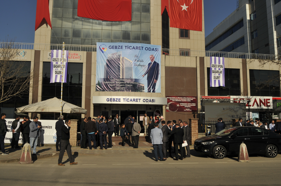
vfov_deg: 43.5
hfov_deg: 62.0
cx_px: 140
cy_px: 93
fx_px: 234
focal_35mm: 30
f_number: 13
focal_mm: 20
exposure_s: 1/640
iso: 200
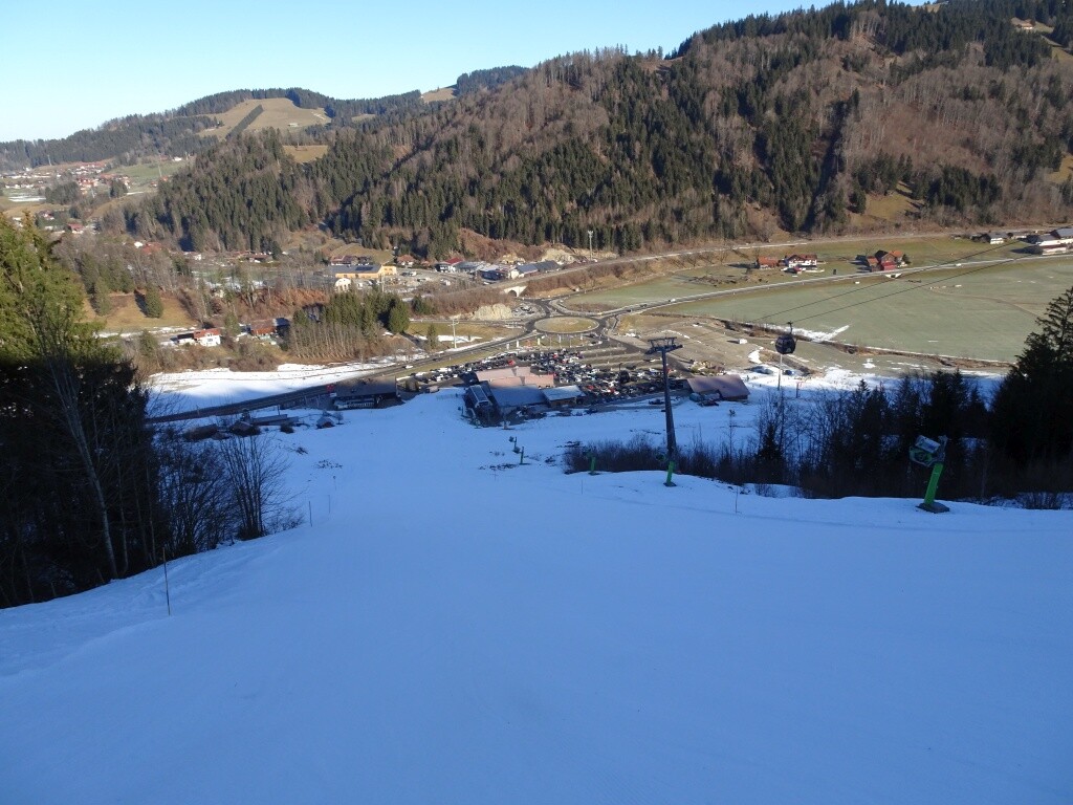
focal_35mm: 24
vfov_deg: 56.8
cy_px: 402
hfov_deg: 71.6
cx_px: 536
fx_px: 744
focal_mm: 4.1
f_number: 3.5
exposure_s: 1/640
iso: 80
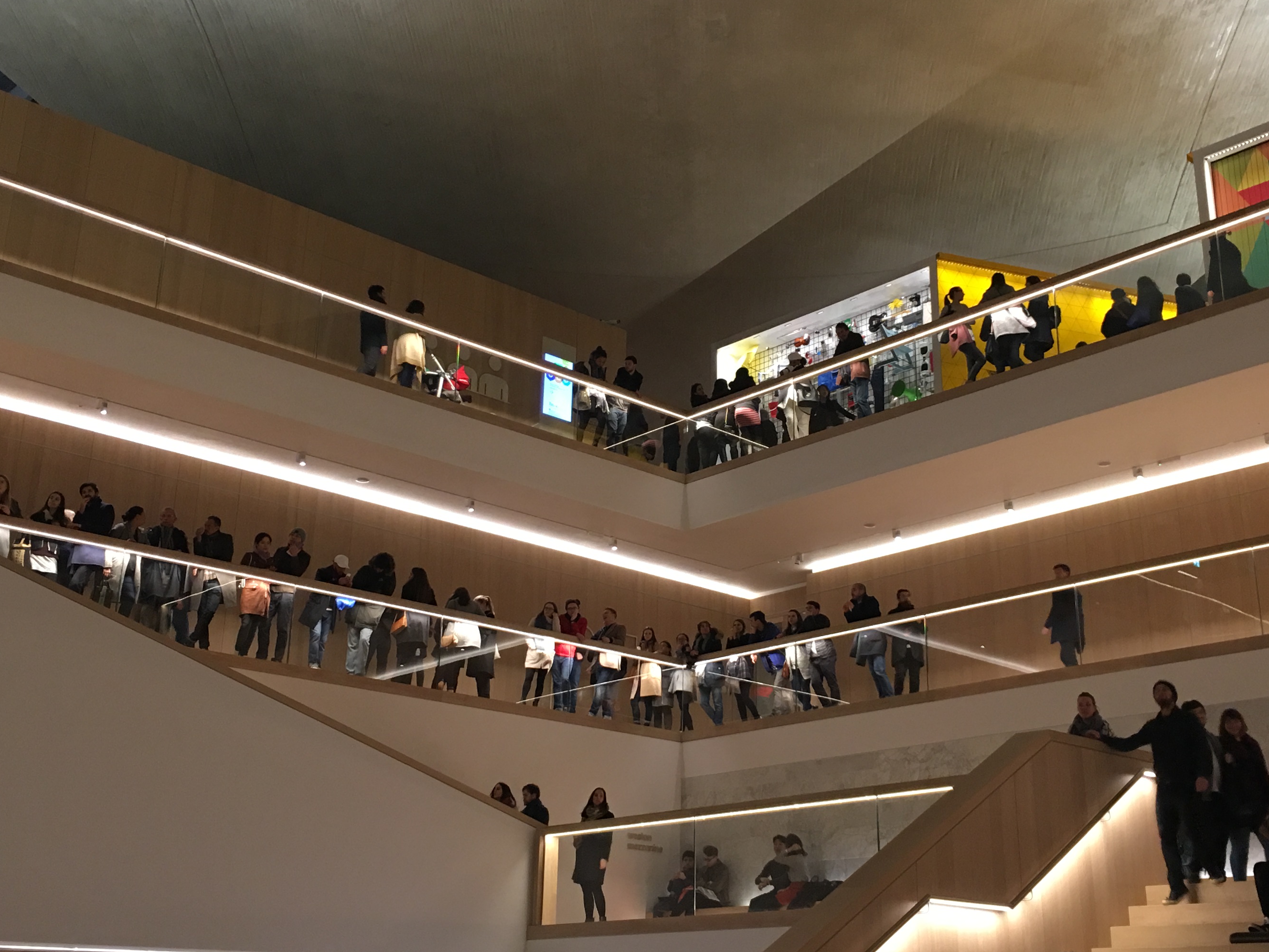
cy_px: 434
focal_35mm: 44
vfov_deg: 32.9
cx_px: 686
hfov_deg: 42.9
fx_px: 1613
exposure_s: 1/17
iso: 64
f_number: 2.2
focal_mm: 4.15
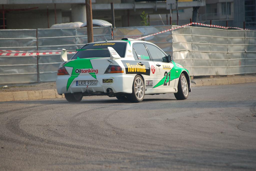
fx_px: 1545
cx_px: 128
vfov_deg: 6.3
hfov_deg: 9.5
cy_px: 86
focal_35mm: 218
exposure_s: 1/1000
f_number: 5.3
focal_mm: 145
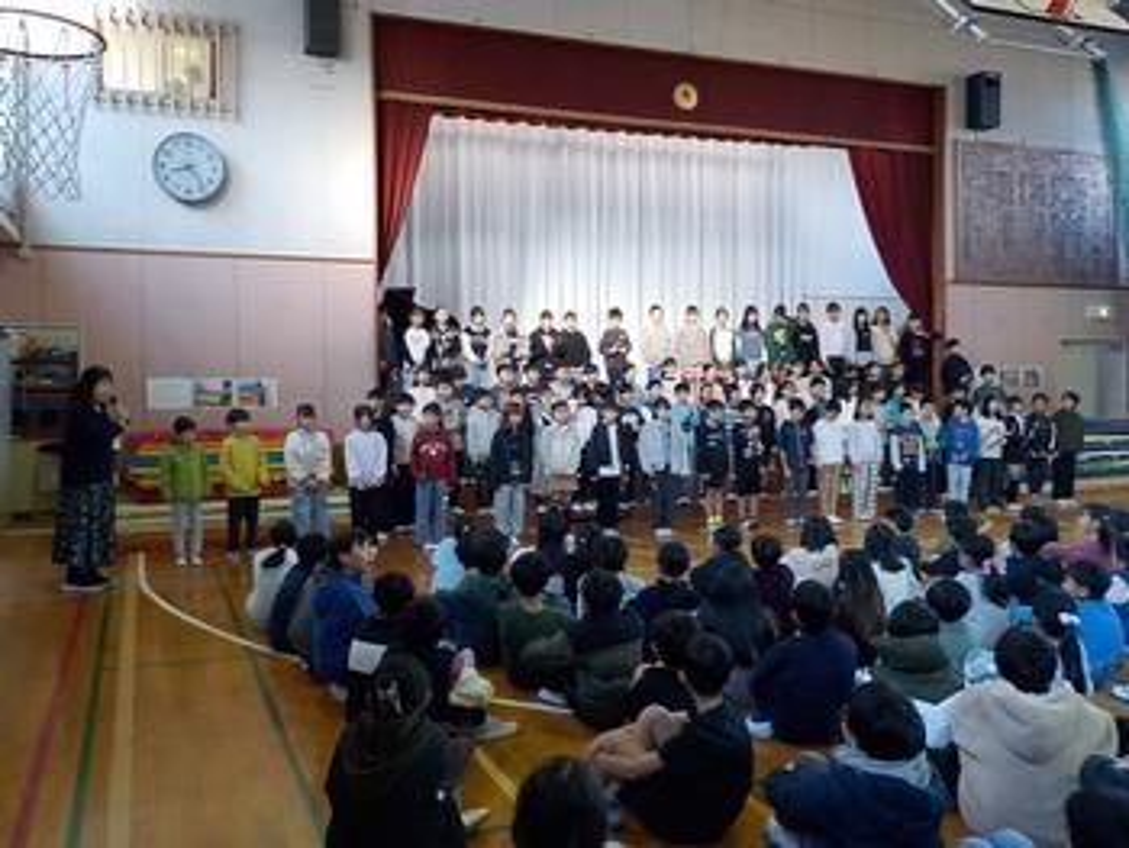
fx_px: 979
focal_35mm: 30
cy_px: 424
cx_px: 564
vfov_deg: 46.8
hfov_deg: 59.9
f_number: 3.3
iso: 180
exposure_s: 1/30
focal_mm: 4.1
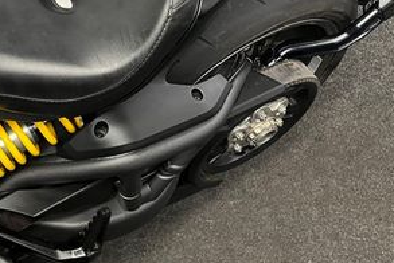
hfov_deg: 32.9
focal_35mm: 59
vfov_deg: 22.1
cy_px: -3
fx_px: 646
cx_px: 77
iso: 125
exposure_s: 1/50
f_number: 1.6
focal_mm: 5.1
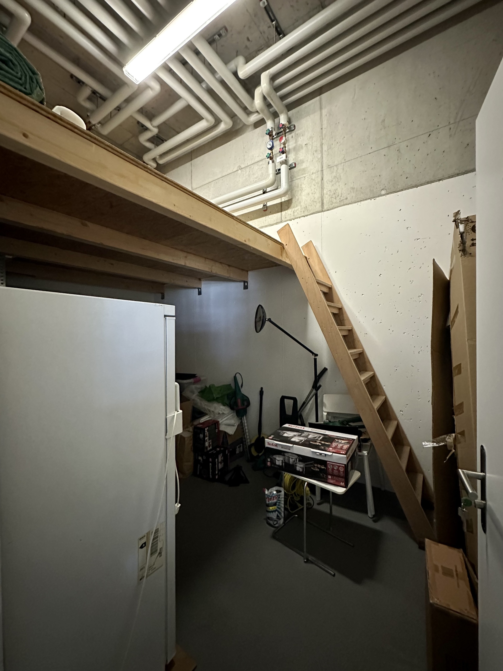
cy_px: 336
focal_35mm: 14
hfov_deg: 85.7
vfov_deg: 102.1
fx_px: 271
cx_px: 252
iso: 1000
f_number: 2.2
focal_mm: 2.22
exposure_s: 1/33
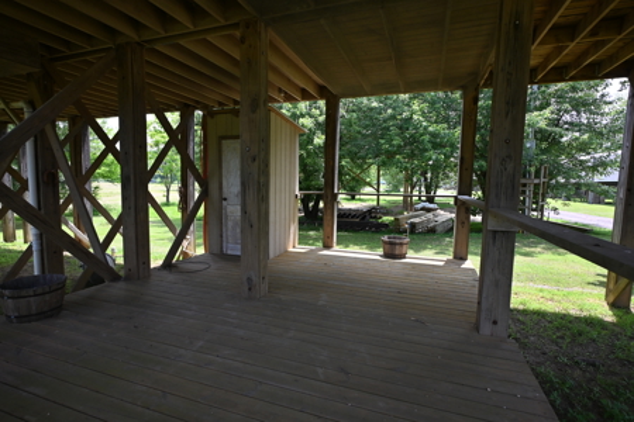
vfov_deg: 67.4
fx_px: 317
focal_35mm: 18
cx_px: 317
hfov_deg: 90.0
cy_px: 211
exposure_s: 1/250
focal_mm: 12
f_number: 5.6
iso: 125
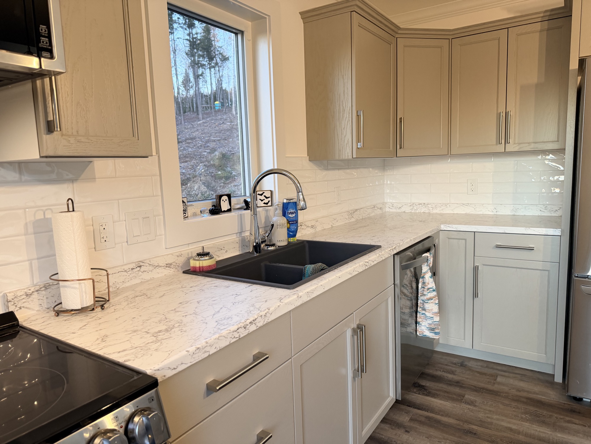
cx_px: 296
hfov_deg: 71.6
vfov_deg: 56.8
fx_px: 410
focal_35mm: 24
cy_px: 222
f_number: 1.78
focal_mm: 6.76
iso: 200
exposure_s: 1/60
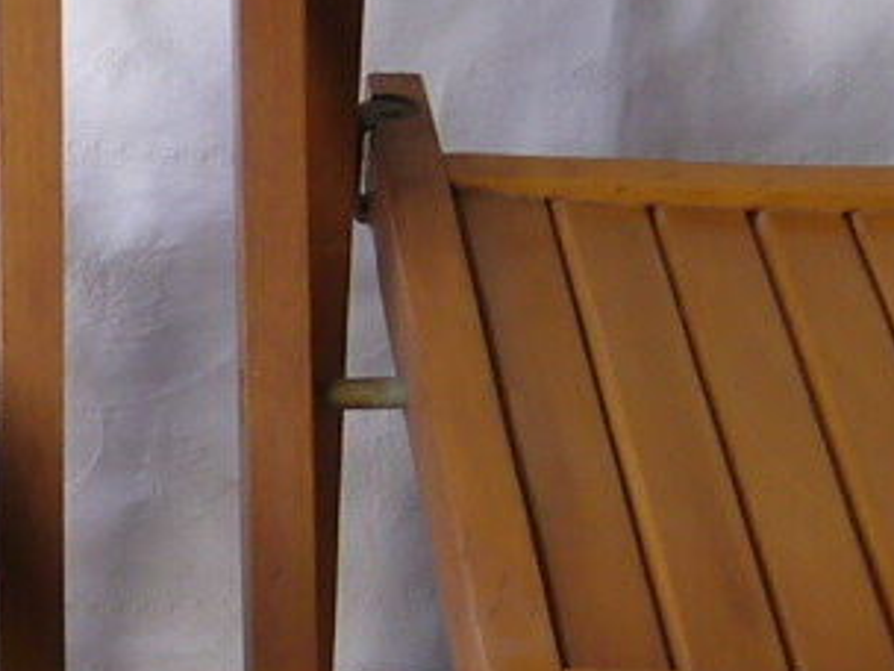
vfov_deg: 8.1
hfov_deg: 10.7
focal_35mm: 184
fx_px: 4752
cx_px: 197
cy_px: 494
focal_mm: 5.8
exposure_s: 1/80
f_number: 2.8
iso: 80
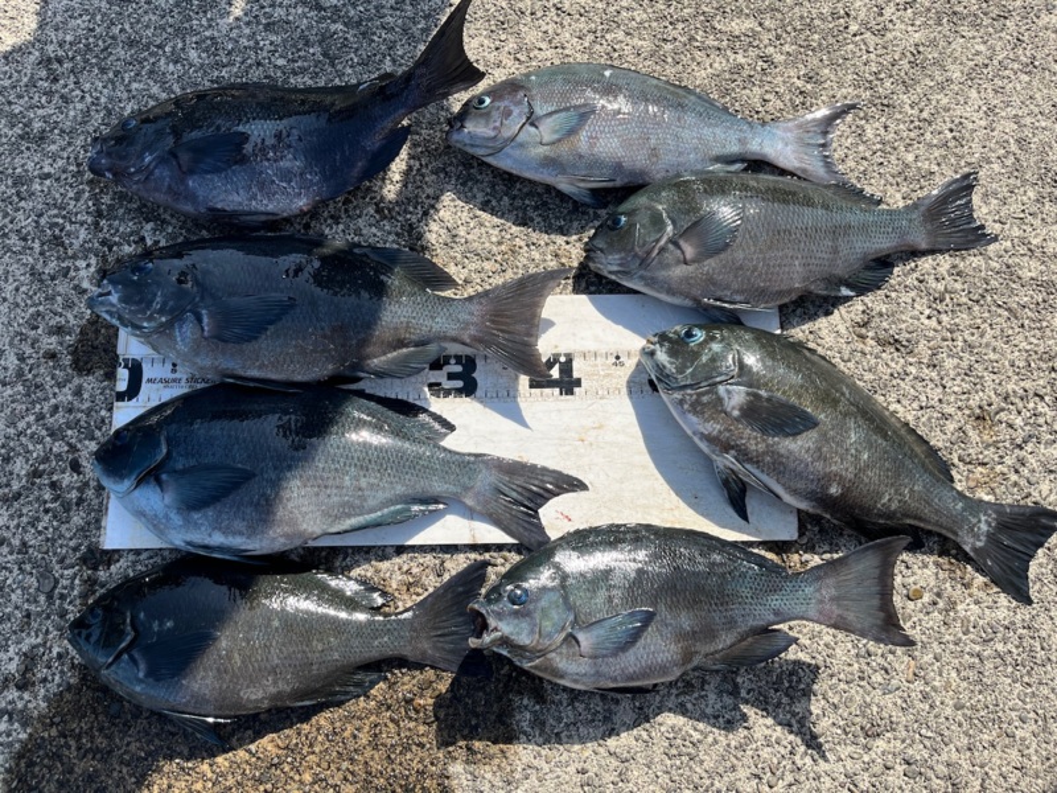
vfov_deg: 53.1
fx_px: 794
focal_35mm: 26
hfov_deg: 67.3
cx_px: 528
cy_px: 396
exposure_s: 1/1862
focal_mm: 5.1
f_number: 1.6
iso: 50
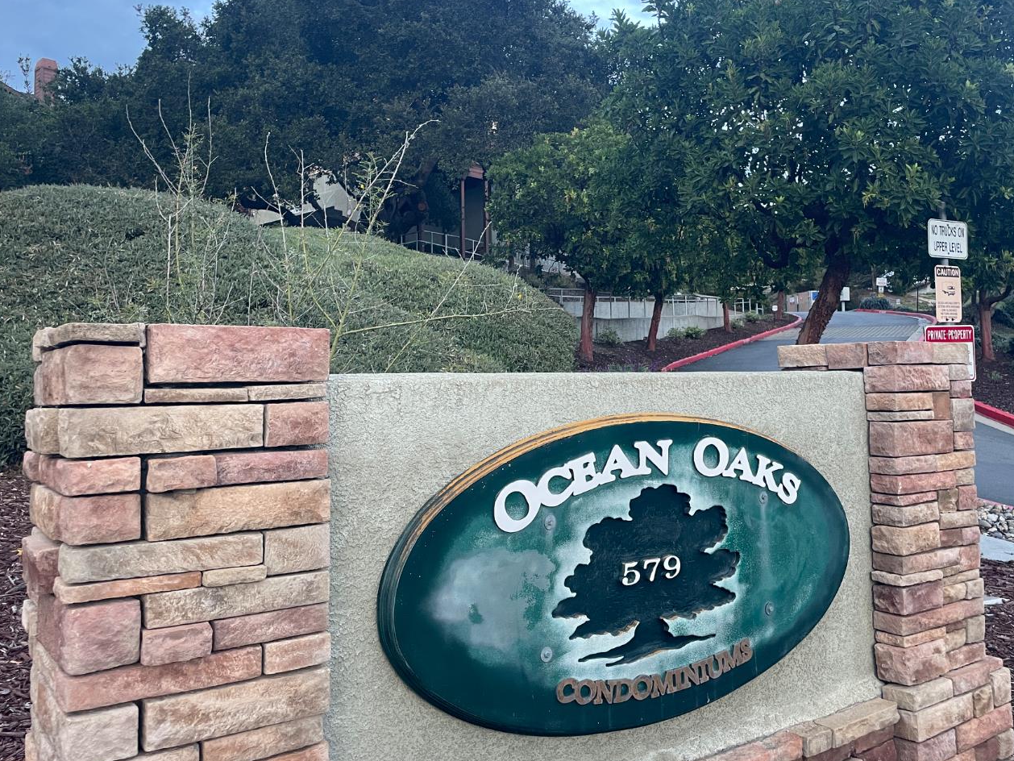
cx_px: 556
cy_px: 330
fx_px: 908
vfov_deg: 45.3
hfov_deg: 58.2
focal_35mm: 31
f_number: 1.6
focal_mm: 4.2
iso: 125
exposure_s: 1/60
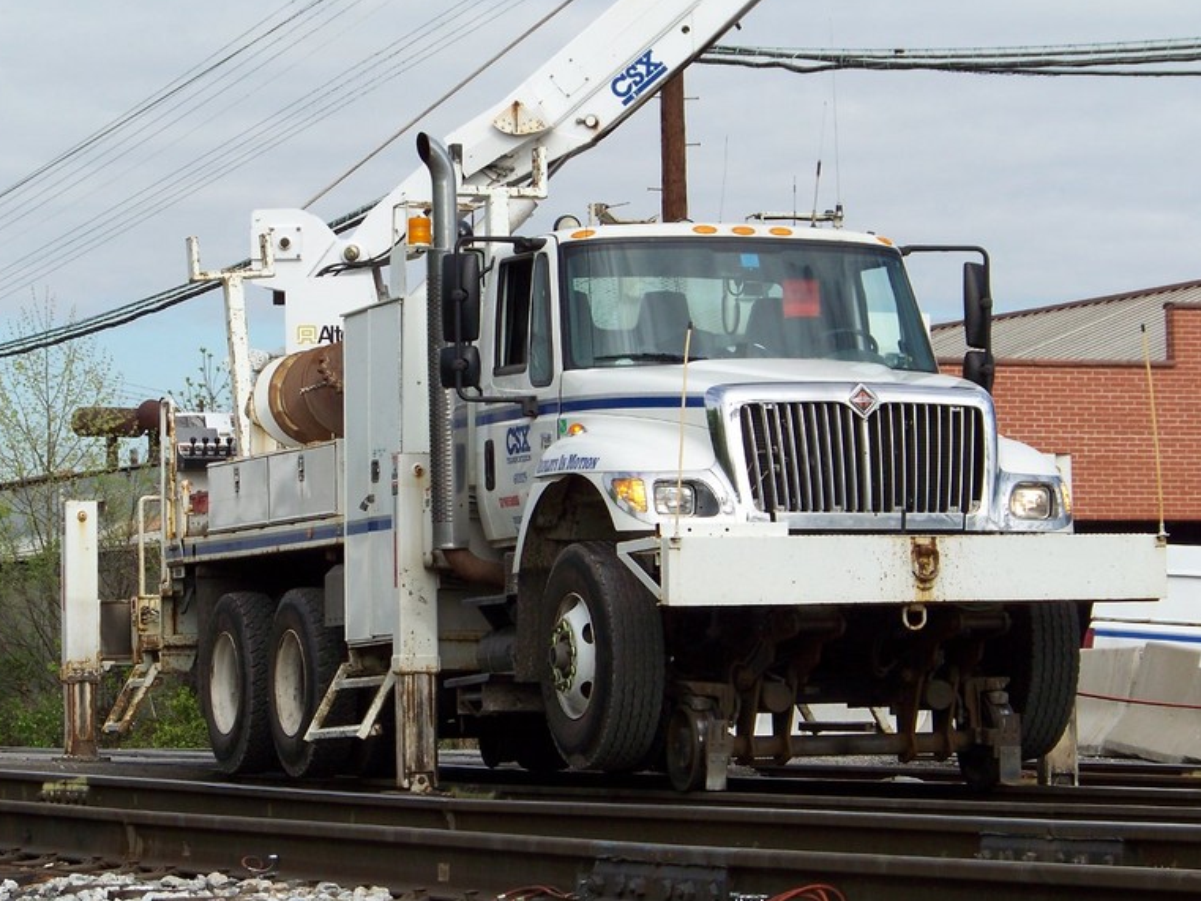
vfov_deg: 9.7
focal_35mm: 153
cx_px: 571
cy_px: 461
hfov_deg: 12.9
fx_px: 5309
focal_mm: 22.2
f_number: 4.5
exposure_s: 1/640
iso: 100
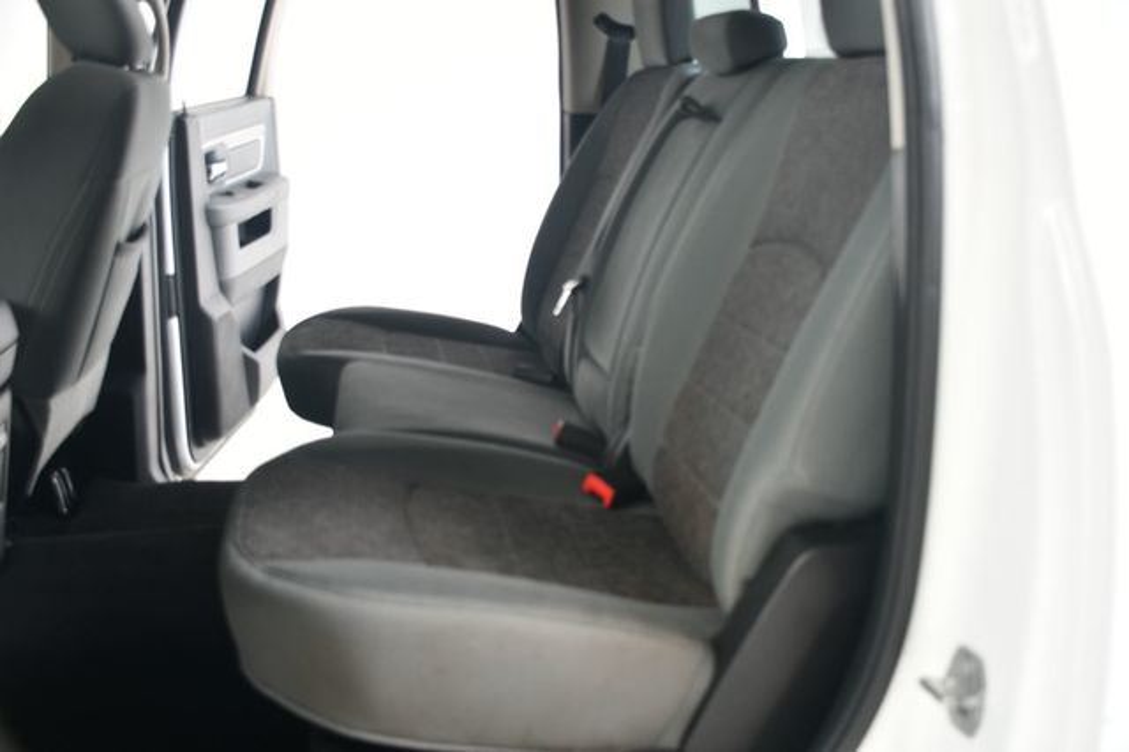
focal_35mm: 39
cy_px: 376
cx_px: 564
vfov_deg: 34.2
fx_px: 1222
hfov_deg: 49.6
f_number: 3.8
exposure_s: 1/160
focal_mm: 26
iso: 100
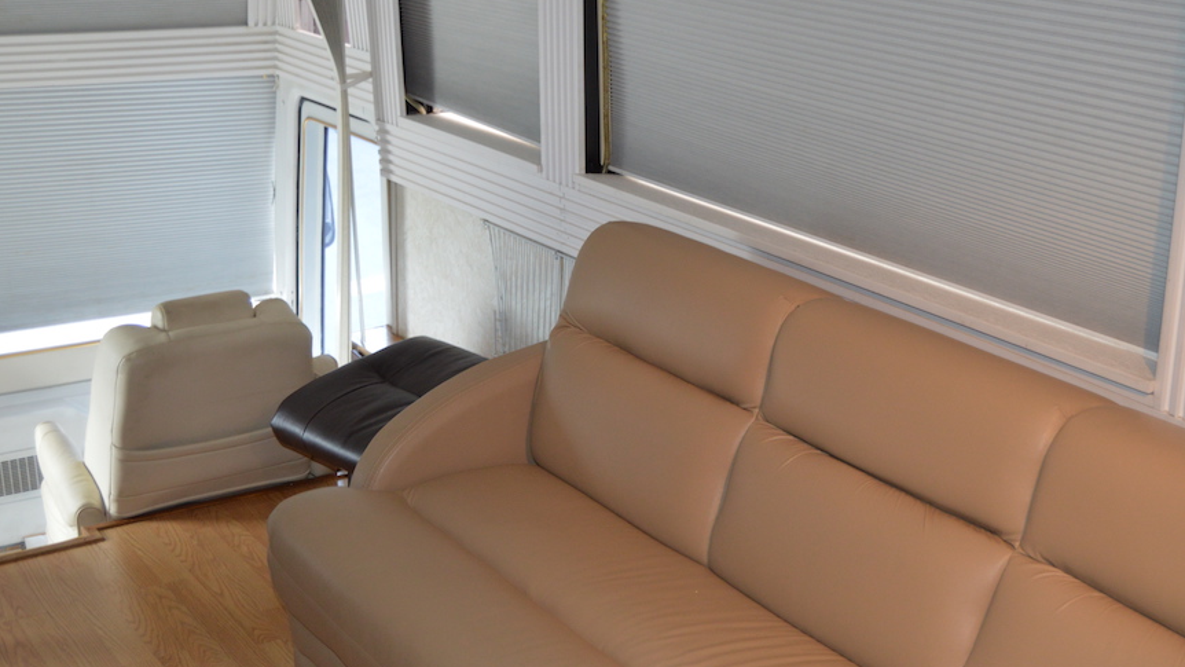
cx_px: 619
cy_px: 417
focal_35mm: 51
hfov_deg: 40.6
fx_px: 1603
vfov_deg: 23.4
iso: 720
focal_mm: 28
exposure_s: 1/60
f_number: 4
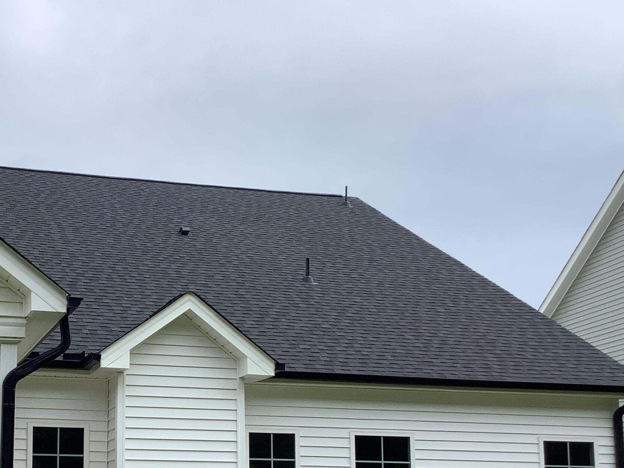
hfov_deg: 33.4
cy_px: 392
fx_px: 1010
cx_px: 127
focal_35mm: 56
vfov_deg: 25.5
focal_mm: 3.3
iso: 25
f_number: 2.4
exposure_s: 1/1456
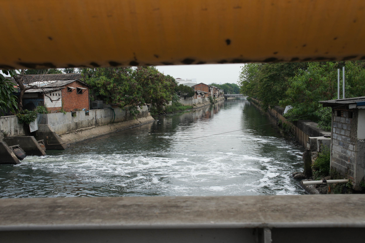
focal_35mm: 38
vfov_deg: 35.4
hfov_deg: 51.3
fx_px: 380
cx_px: 182
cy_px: 122
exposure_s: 1/200
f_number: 8
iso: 200
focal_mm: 25
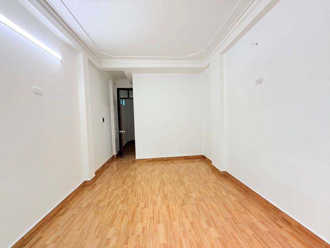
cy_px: 124
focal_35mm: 14
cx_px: 165
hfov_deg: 102.1
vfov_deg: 85.7
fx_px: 133
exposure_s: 1/99
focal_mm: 2.22
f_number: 2.2
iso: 125
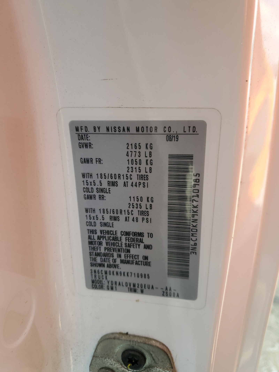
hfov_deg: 53.1
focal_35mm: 26
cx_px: 140
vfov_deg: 67.3
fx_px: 279
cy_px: 186
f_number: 1.5
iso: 50
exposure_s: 1/333
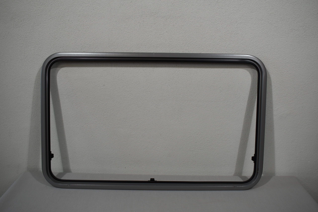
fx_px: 278
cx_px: 159
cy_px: 106
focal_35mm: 32
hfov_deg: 59.5
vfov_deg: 41.7
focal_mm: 21
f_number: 5.6
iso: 200
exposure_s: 1/125
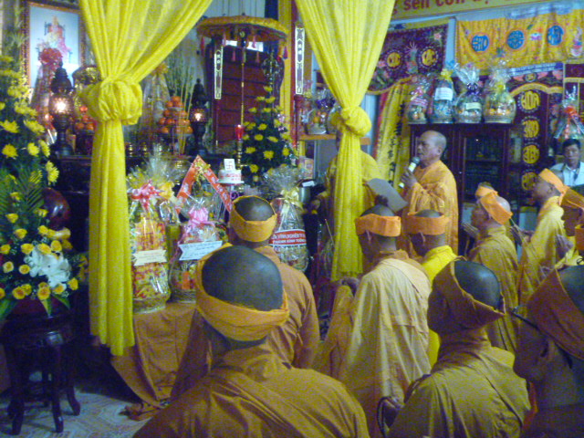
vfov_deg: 40.7
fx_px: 590
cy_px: 219
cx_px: 292
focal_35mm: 35
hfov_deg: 52.6
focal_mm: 6.3
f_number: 3.5
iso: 1250
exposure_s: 1/15
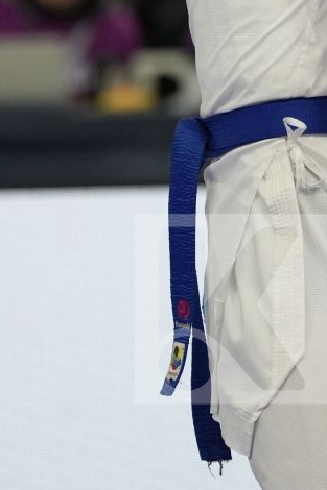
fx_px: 10444
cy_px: -62
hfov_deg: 1.8
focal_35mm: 766
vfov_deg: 2.7
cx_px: 232
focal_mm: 200
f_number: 2.8
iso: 2000
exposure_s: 1/1000
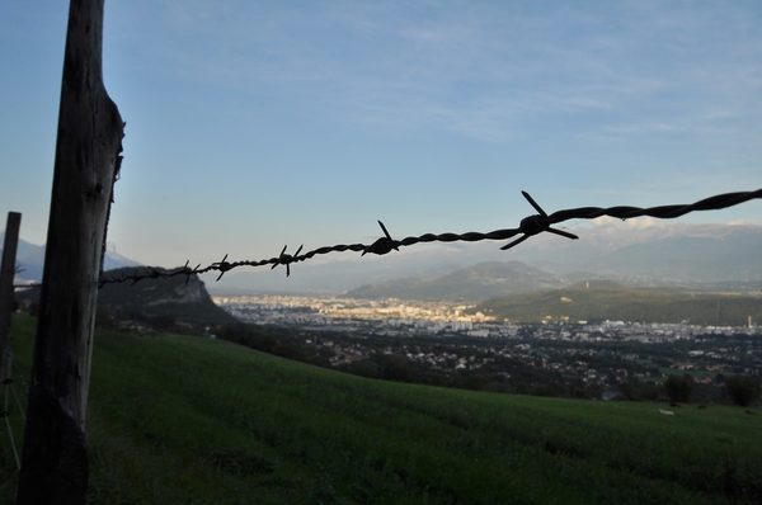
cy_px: 252
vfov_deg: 45.5
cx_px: 381
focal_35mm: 28
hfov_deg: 64.6
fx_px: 602
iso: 250
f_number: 16
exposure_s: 1/100
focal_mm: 19
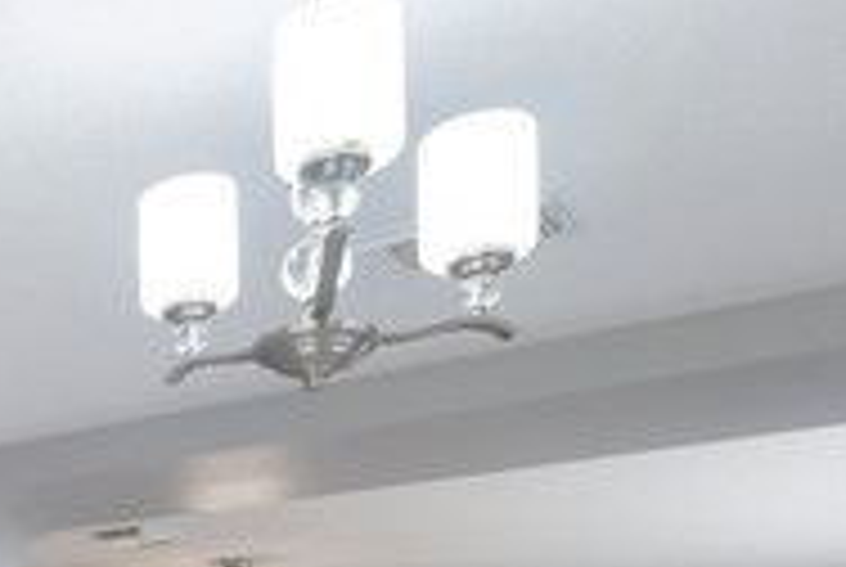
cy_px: 736
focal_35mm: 51
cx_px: -288
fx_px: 1200
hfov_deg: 29.9
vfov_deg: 23.5
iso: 250
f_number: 5.6
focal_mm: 10
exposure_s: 1/15
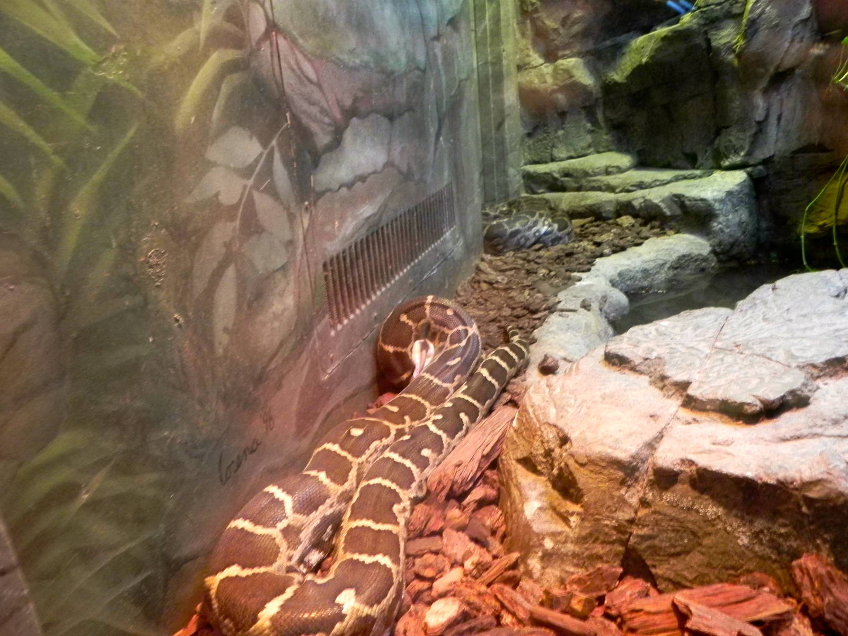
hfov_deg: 61.7
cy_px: 318
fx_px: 710
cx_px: 424
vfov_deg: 48.2
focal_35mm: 29
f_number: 2.8
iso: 800
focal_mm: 5.2
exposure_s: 1/11.1
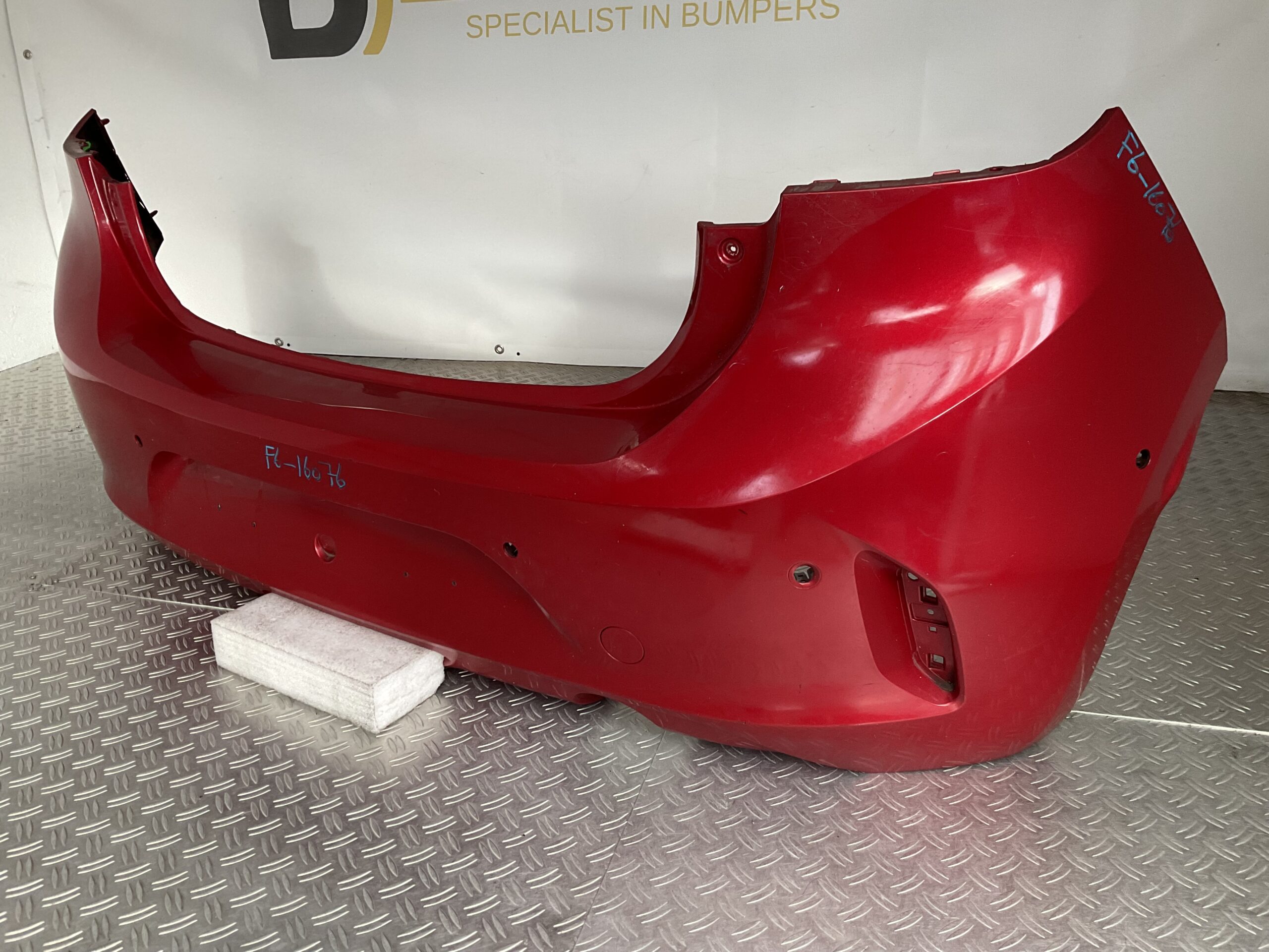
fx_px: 1063
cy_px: 476
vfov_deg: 48.2
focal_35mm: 29
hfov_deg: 61.7
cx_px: 634
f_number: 1.8
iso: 64
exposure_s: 1/120
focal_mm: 3
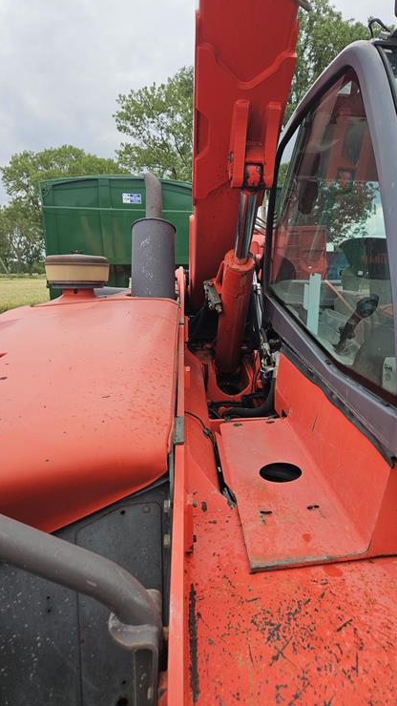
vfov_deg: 71.9
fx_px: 487
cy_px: 341
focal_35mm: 26
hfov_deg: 43.7
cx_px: 268
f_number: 1.8
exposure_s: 1/907
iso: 25
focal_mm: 5.4
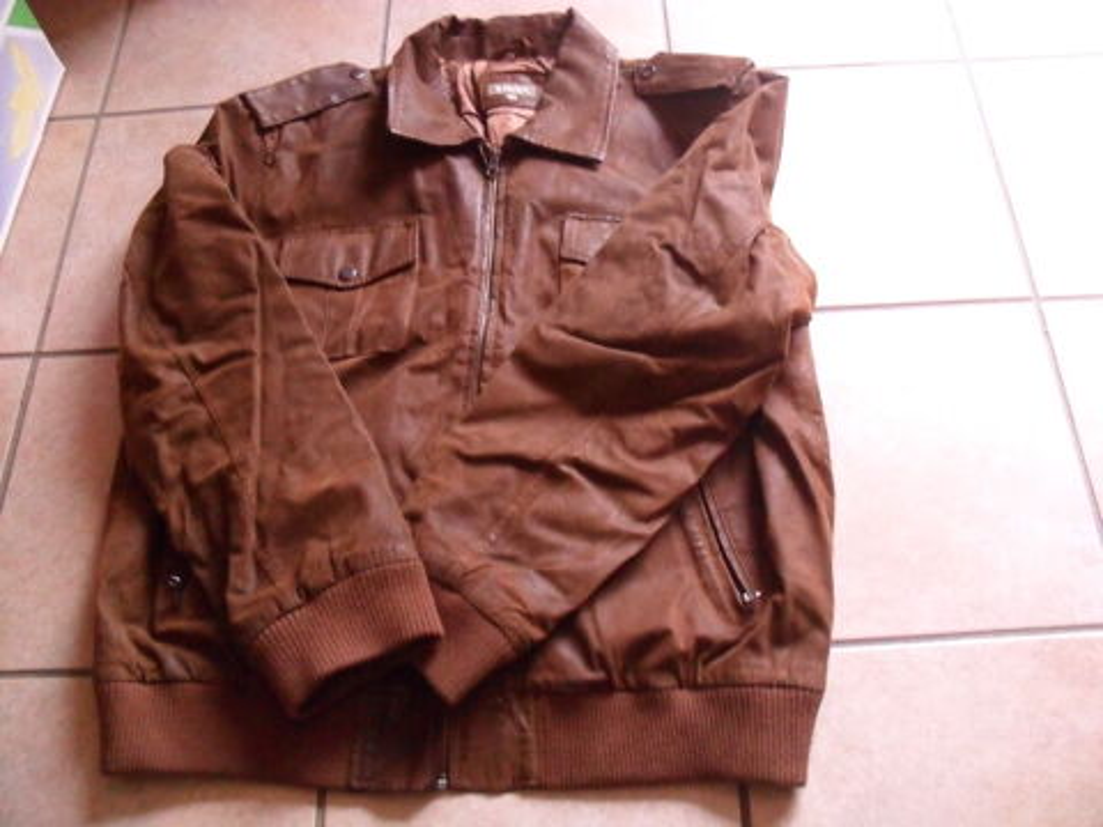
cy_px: 414
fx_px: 1115
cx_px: 552
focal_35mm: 35
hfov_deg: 52.6
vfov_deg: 40.7
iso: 400
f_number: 3
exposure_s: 1/10
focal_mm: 6.3
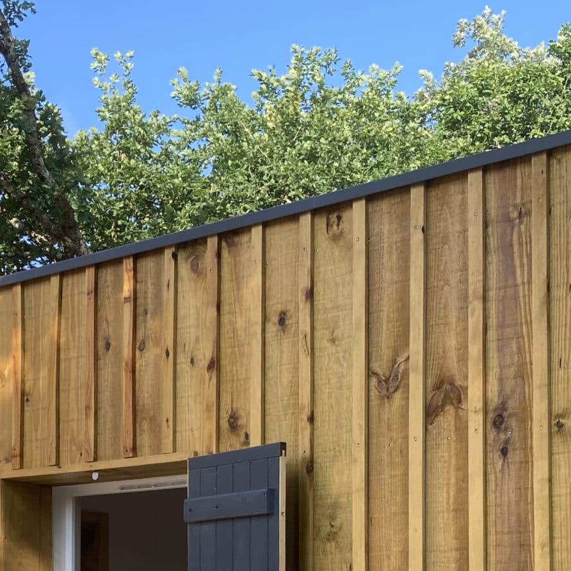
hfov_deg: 24.3
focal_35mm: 71
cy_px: 598
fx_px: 1325
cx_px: 232
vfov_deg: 23.1
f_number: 1.8
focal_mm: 3.99
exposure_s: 1/640
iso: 20
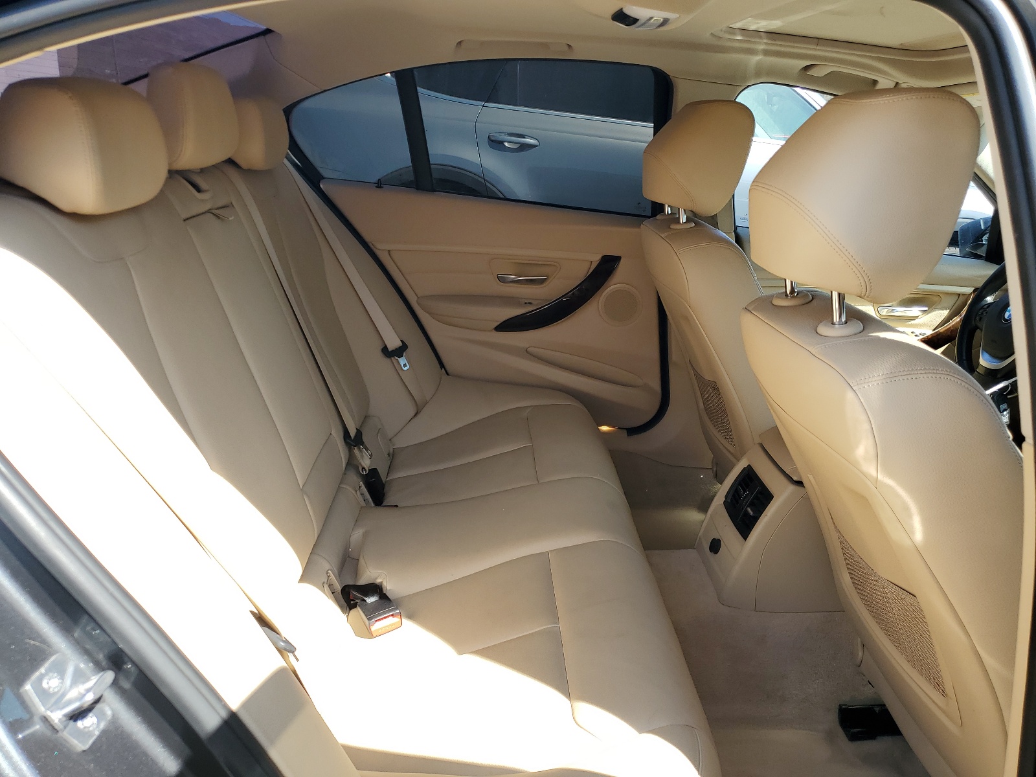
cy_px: 388
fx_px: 778
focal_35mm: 26
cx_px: 518
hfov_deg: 67.3
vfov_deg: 53.1
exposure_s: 1/556
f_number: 1.5
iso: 50
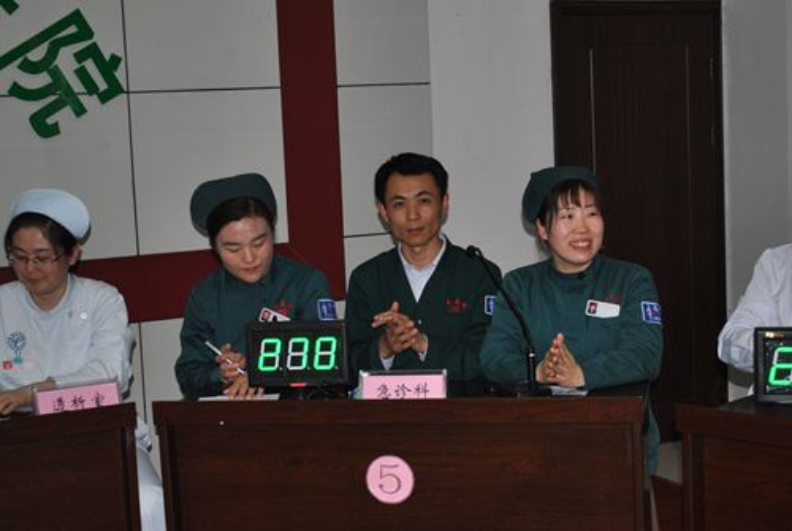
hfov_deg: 33.4
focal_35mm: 60
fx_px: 1322
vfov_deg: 22.7
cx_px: 396
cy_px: 266
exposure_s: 1/60
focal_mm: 40
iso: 200
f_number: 5.3
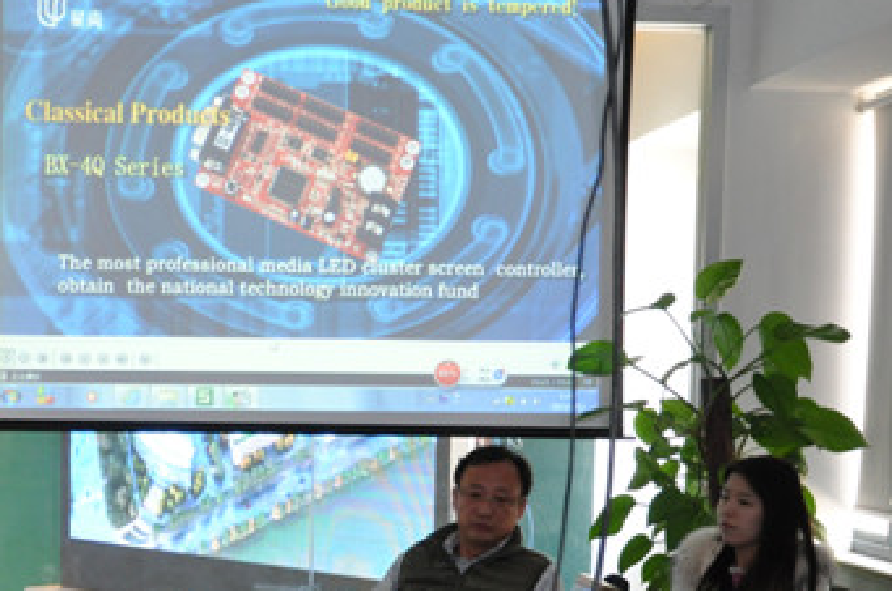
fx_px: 1880
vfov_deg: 17.6
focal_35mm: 76
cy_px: 544
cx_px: 251
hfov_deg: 26.4
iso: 1000
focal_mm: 24
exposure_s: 1/100
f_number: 4.5
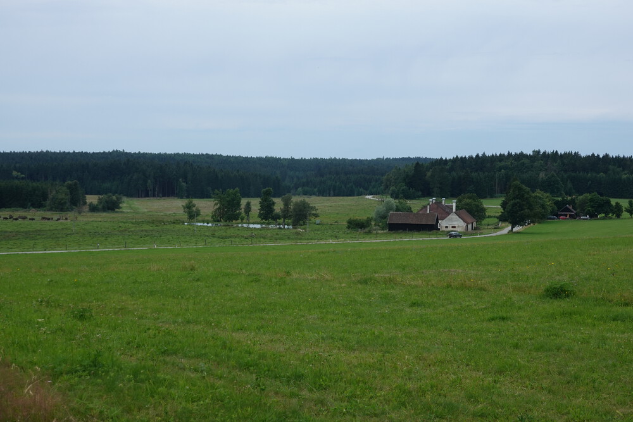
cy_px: 211
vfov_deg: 24.6
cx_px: 316
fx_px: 967
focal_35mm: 55
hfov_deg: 36.2
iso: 125
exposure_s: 1/250
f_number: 8
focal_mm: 20.26
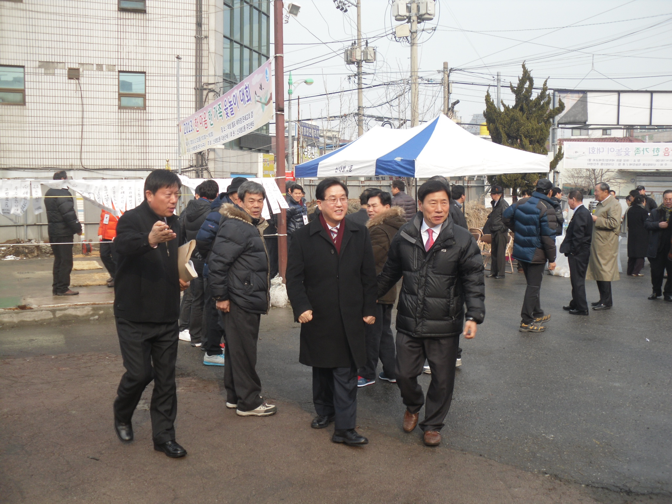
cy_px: 252
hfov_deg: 52.6
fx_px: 679
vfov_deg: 40.7
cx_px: 336
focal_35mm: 35
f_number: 7.6
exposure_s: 1/72
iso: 80
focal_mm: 6.3
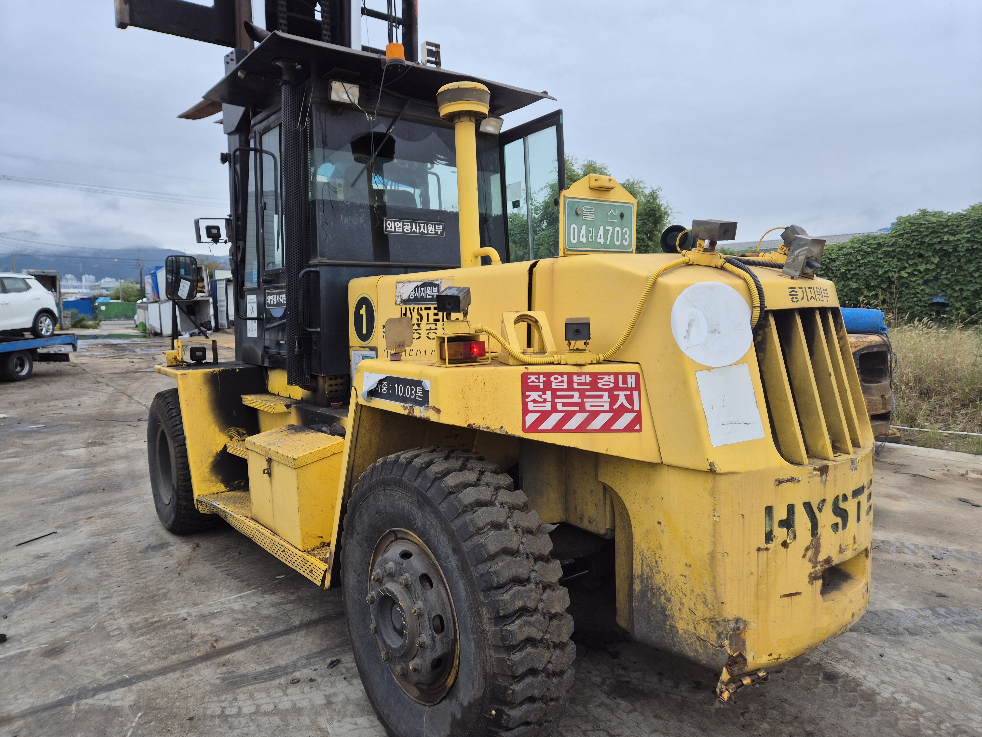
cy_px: 368
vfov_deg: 58.9
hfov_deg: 73.9
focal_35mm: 23
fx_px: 652
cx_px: 491
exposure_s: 1/282
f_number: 1.8
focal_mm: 5.4
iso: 25
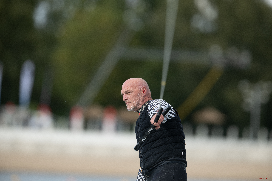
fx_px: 3022
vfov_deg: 3.4
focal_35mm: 400
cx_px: 136
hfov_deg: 5.2
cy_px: 90
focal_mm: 400
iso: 320
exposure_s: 1/2500
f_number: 4
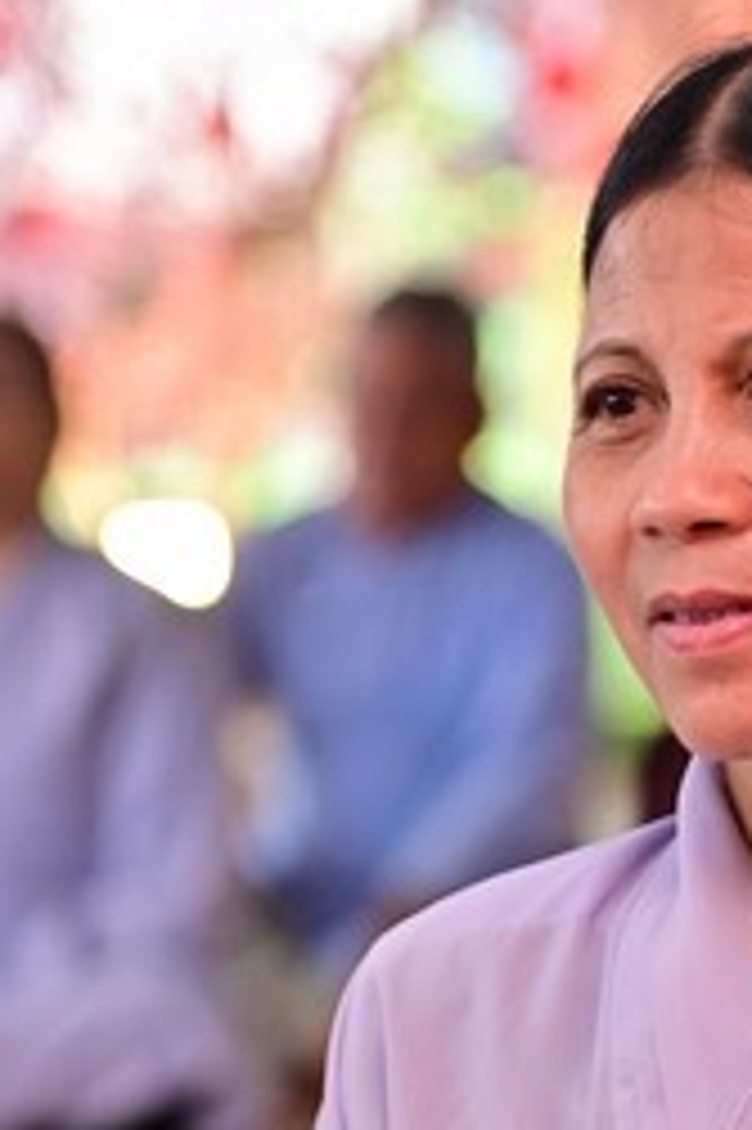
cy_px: 1116
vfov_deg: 6.6
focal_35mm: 311
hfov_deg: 4.4
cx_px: 779
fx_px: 9757
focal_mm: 120
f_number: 4
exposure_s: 1/125
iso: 1000
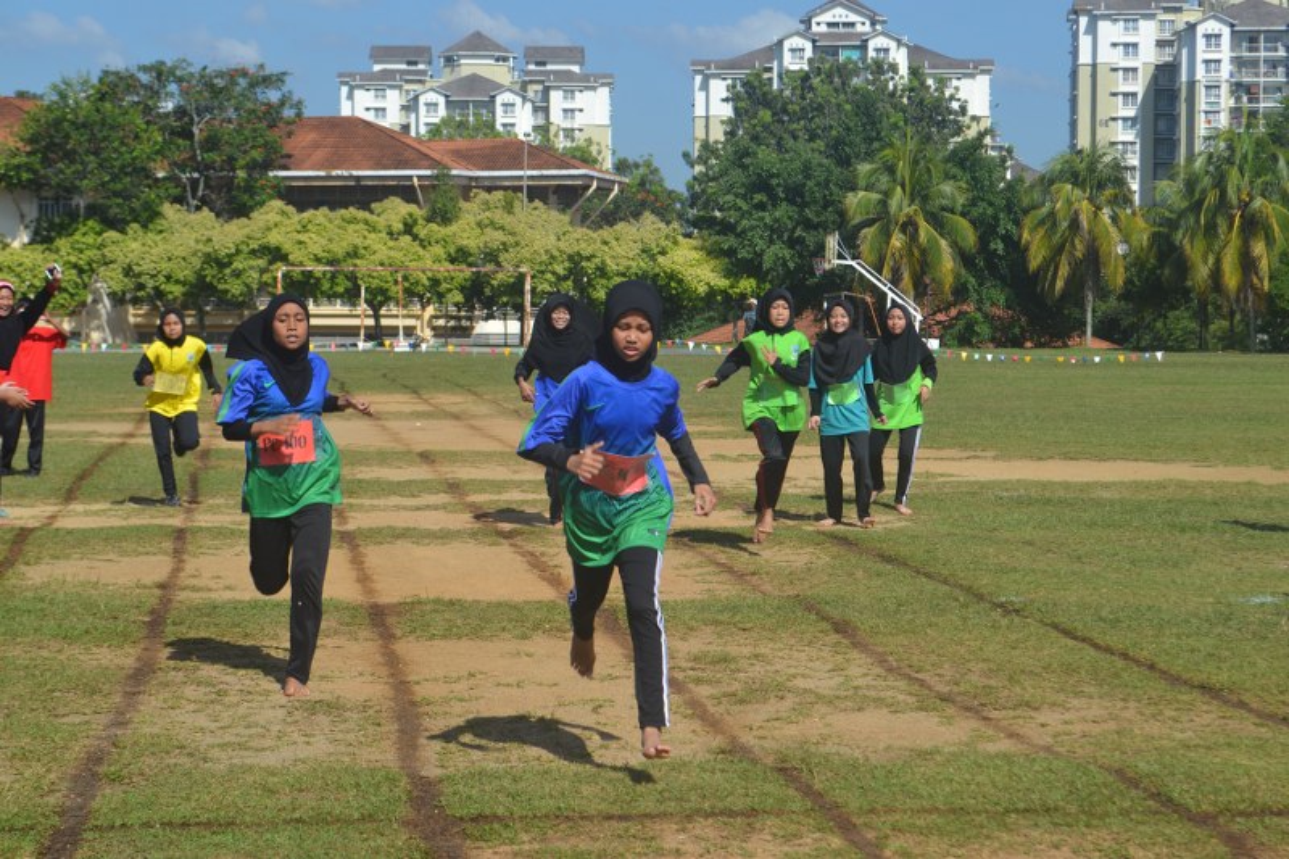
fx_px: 2953
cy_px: 430
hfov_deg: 24.6
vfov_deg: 16.5
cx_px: 644
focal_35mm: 82
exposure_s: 1/250
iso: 100
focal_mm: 55
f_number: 8
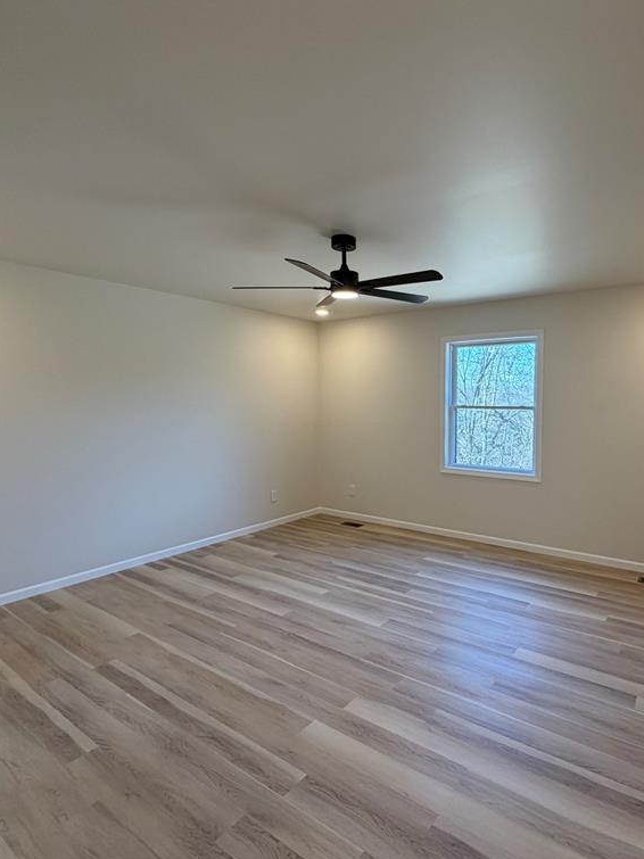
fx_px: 471
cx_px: 416
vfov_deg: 84.7
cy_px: 427
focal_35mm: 19
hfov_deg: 67.2
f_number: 2.2
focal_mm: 2.22
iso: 160
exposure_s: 1/120
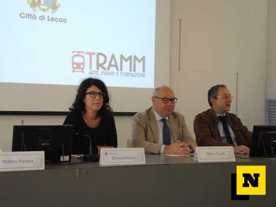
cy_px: 104
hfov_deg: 29.4
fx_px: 526
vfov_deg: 22.3
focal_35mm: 66
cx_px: 138
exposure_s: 1/50
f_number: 3.2
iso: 180
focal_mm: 14.1
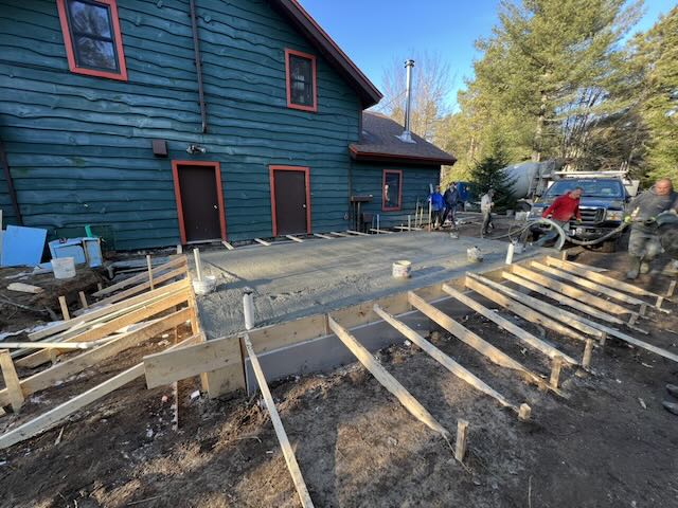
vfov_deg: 89.9
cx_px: 339
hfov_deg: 106.2
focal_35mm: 13
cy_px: 254
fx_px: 255
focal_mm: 1.57
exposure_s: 1/99
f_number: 1.8
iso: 32
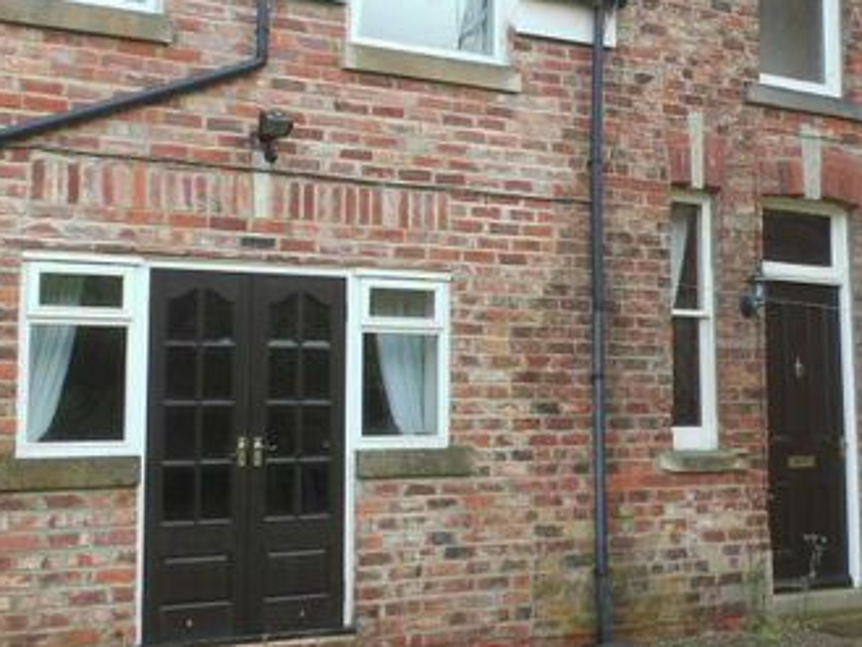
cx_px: 440
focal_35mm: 51
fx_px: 1270
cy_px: 255
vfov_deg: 28.5
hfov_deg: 37.5
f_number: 4.1
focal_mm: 4.3
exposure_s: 1/83
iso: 100
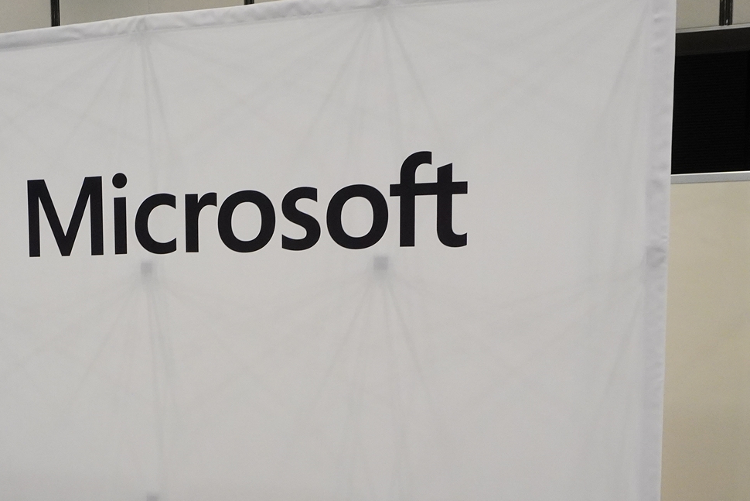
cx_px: 228
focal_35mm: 48
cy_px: 407
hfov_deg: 40.4
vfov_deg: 27.5
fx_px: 1000
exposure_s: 1/30
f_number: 13
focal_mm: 16
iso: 2000
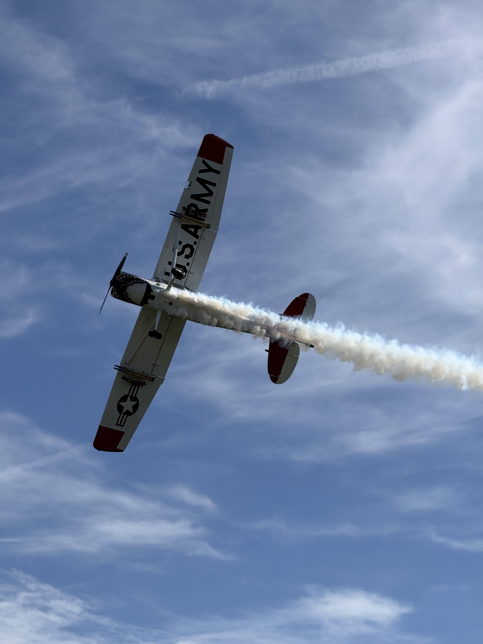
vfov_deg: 16.4
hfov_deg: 12.3
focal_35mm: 120
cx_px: 242
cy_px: 322
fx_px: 2232
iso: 50
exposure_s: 1/3344
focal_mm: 15.66
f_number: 2.8
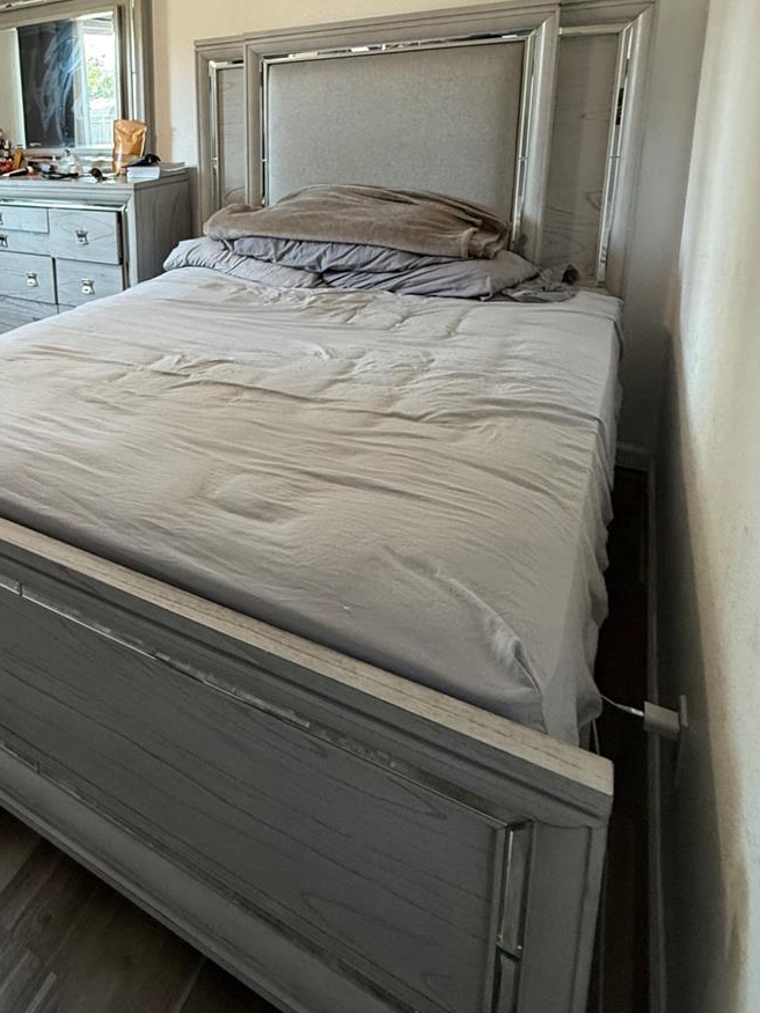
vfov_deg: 67.8
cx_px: 118
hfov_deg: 51.9
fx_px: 703
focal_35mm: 24
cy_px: 276
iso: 250
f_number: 2.2
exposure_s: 1/60
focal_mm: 2.22
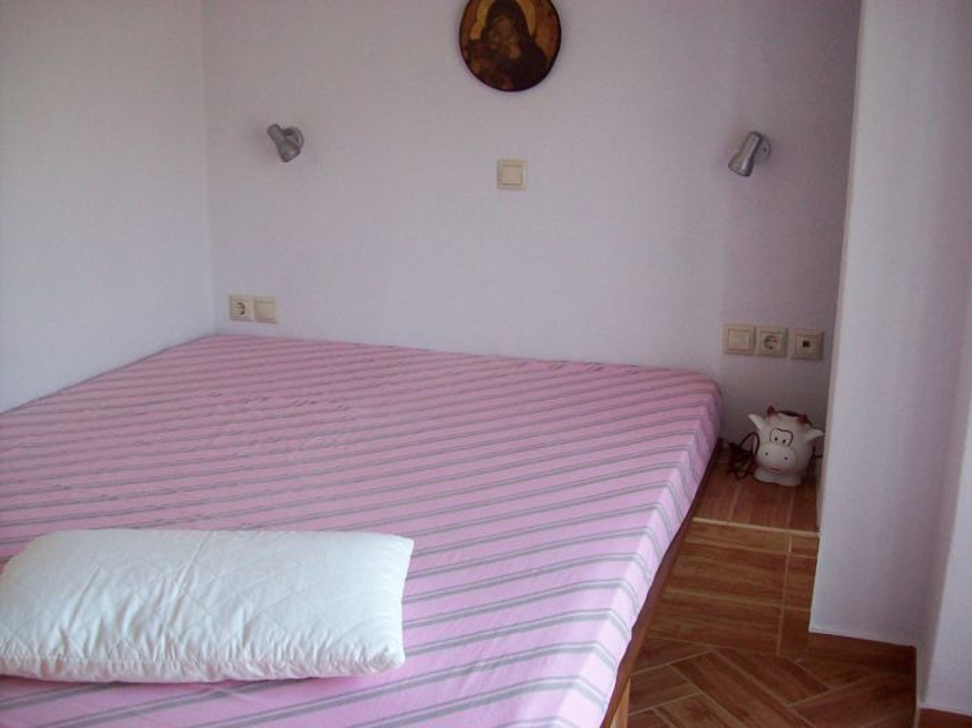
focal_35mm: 36
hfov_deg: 51.4
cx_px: 486
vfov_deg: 39.6
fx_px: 1010
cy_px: 364
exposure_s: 1/64
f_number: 2.7
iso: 200
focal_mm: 6
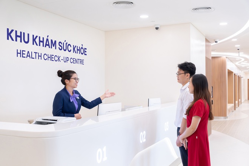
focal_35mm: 38
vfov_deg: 34.7
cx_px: 124
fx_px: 266
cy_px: 83
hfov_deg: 50.2
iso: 1000
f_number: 5
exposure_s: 1/160
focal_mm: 25.6
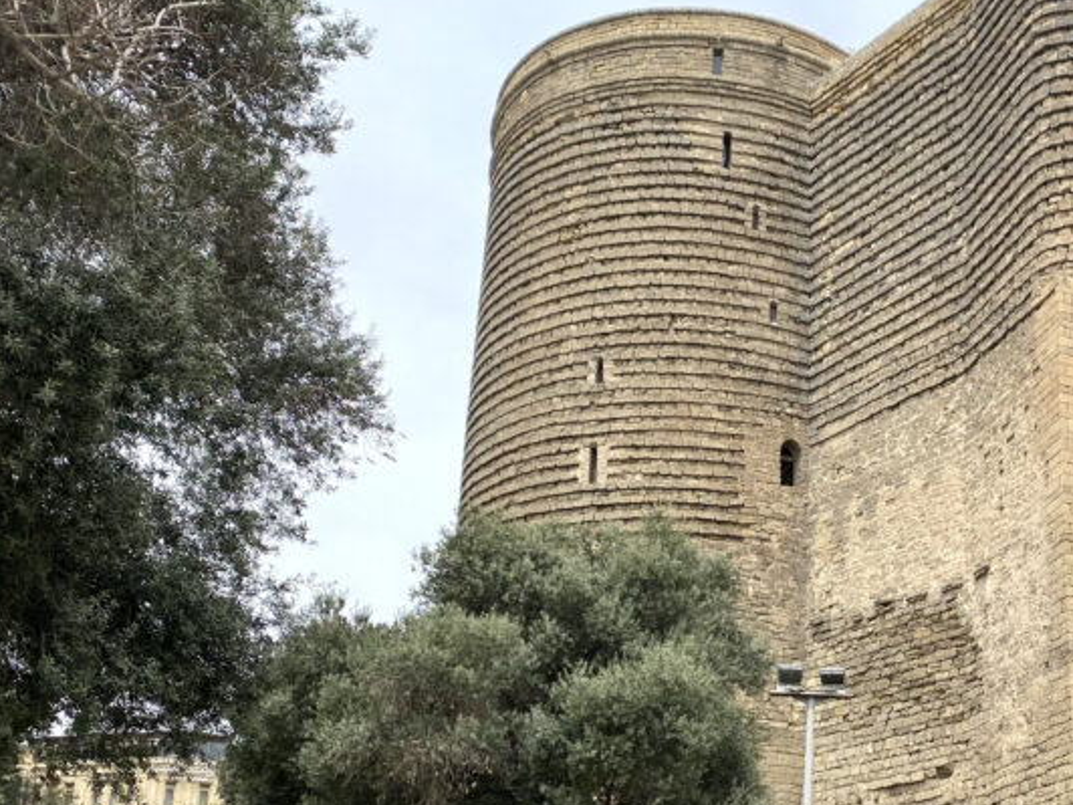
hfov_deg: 36.7
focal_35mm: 50
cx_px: 883
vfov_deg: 28.5
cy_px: 638
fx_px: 1550
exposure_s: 1/2817
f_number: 1.8
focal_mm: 4.25
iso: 32
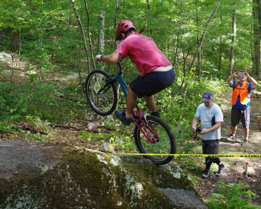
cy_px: 104
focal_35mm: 59
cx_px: 149
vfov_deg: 25.8
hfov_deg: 31.9
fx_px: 456
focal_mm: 35
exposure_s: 1/60
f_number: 5
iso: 400
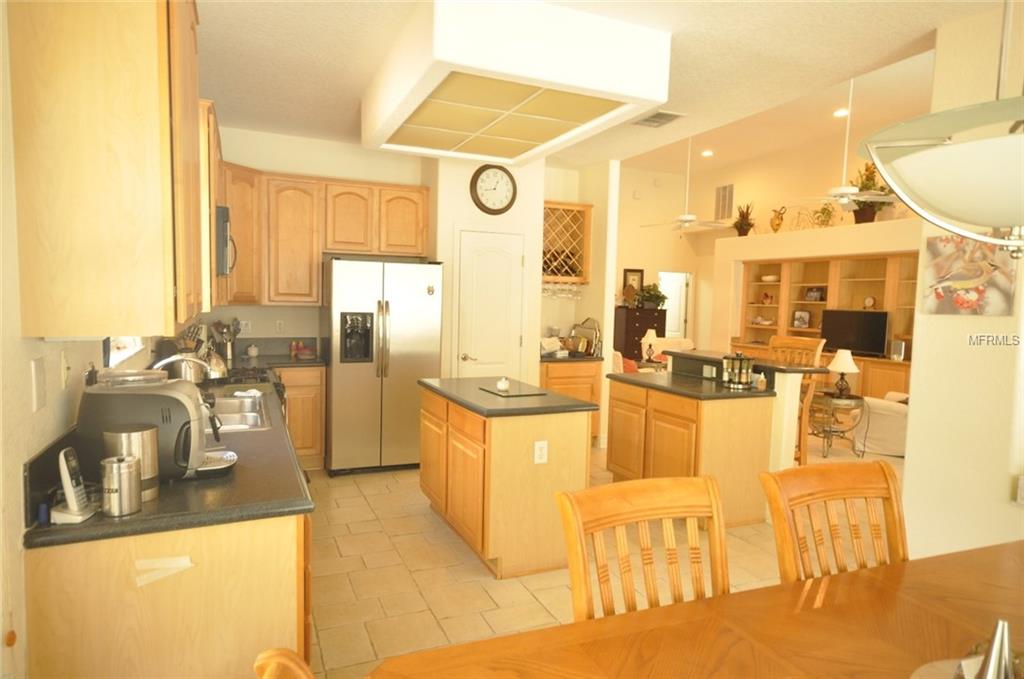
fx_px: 596
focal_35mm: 21
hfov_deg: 81.3
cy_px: 340
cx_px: 512
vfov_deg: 59.3
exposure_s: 1/6
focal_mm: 14
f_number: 7.1
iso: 640
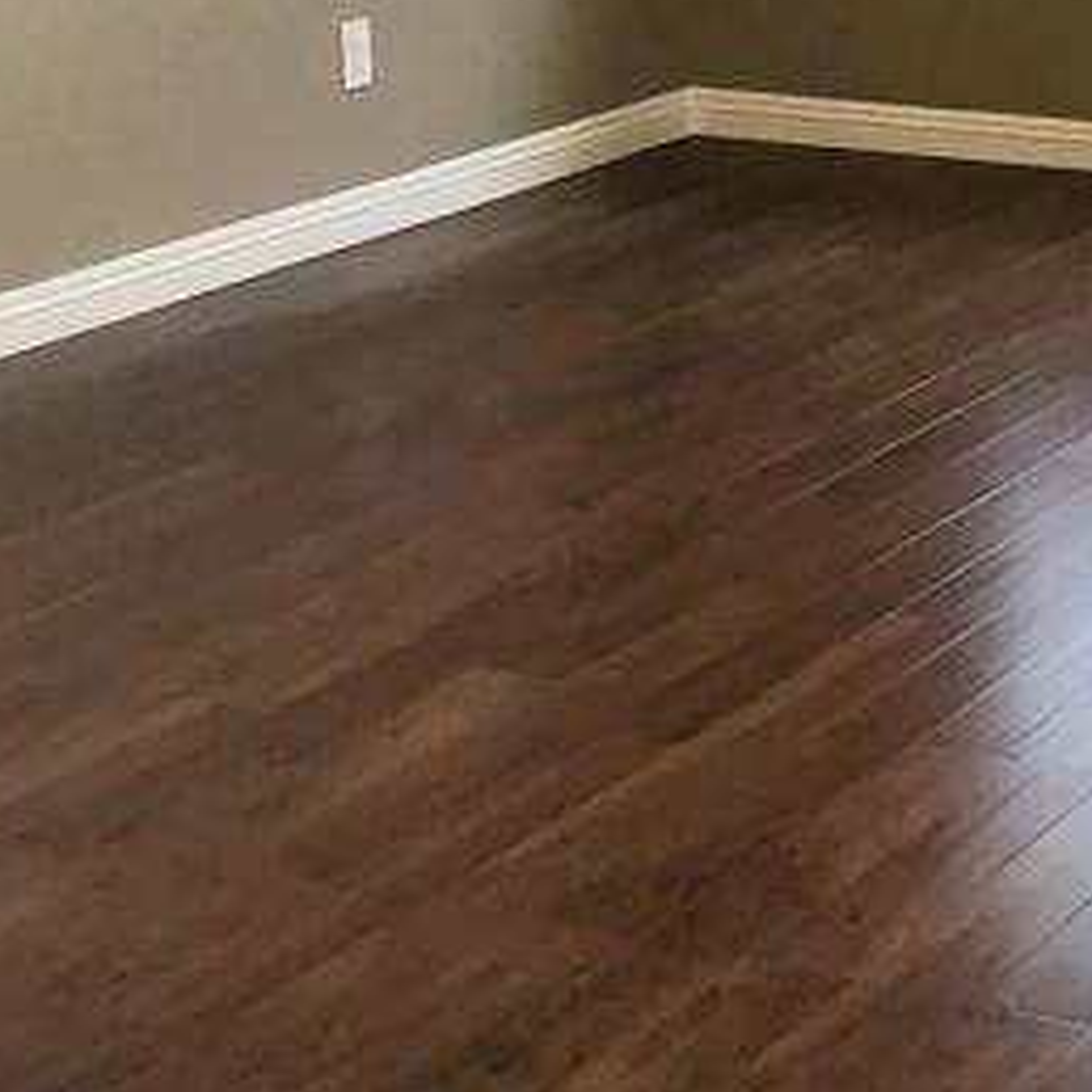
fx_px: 3498
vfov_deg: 17.5
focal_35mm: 98
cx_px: 1374
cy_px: 101
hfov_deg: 16.8
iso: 50
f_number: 1.8
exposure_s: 1/15
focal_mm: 4
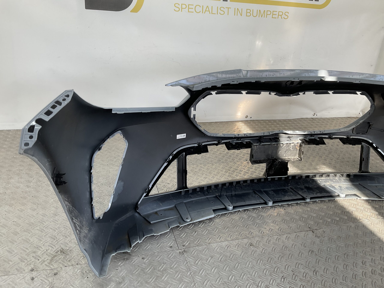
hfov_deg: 61.7
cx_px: 192
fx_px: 322
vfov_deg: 48.2
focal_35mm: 29
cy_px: 144
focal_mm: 3
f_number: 1.8
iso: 16
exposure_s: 1/141
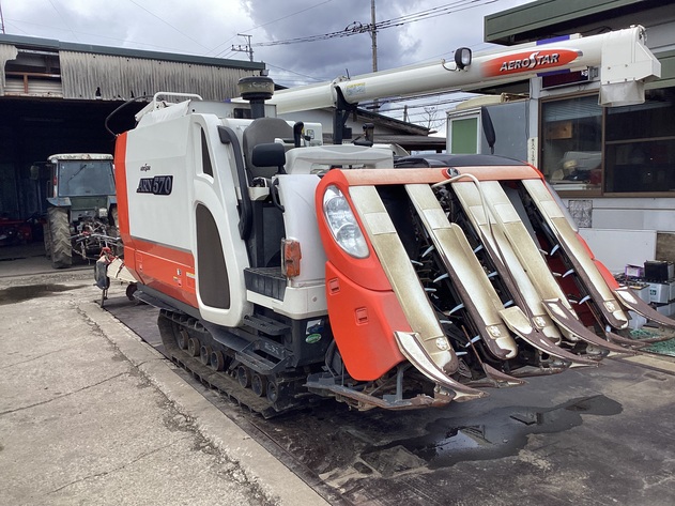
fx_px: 604
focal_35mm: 31
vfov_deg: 45.4
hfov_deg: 58.4
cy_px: 253
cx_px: 338
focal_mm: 3.3
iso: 25
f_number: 2.4
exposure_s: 1/641
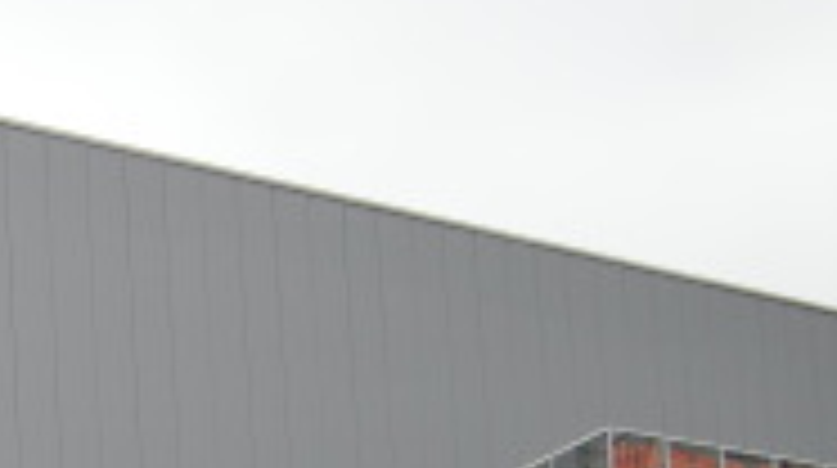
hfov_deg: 16.6
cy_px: 796
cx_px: -148
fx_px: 2748
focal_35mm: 124
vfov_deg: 9.3
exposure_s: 1/60
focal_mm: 5.8
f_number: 2.7
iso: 80
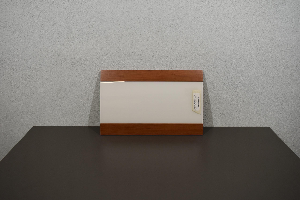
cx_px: 150
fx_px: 275
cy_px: 100
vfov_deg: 40.0
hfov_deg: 57.2
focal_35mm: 33
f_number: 5.6
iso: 320
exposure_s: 1/125
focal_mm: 22
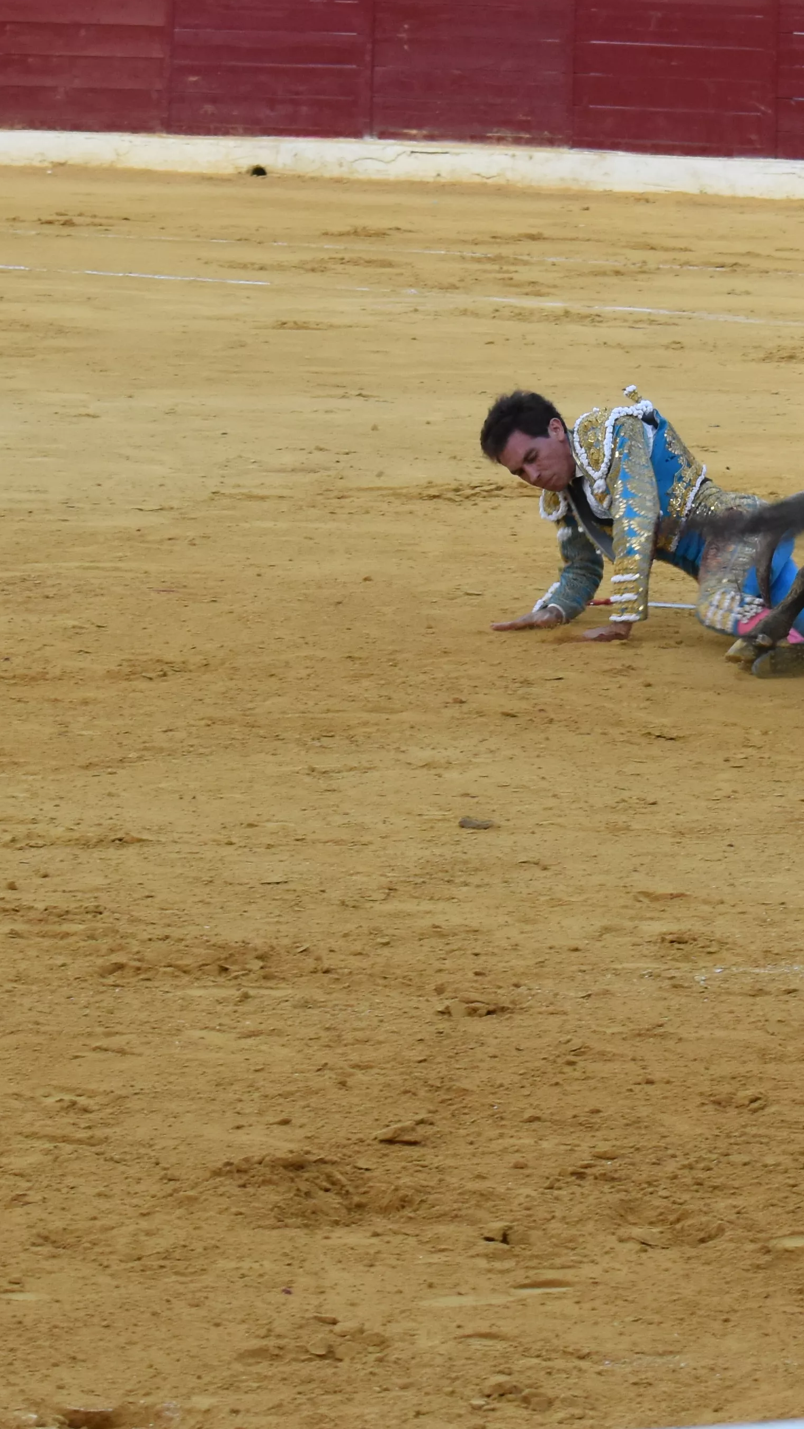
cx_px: 622
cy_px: 565
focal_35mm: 192
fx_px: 7282
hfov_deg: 6.3
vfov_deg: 11.2
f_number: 7.1
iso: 800
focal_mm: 55
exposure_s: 1/200
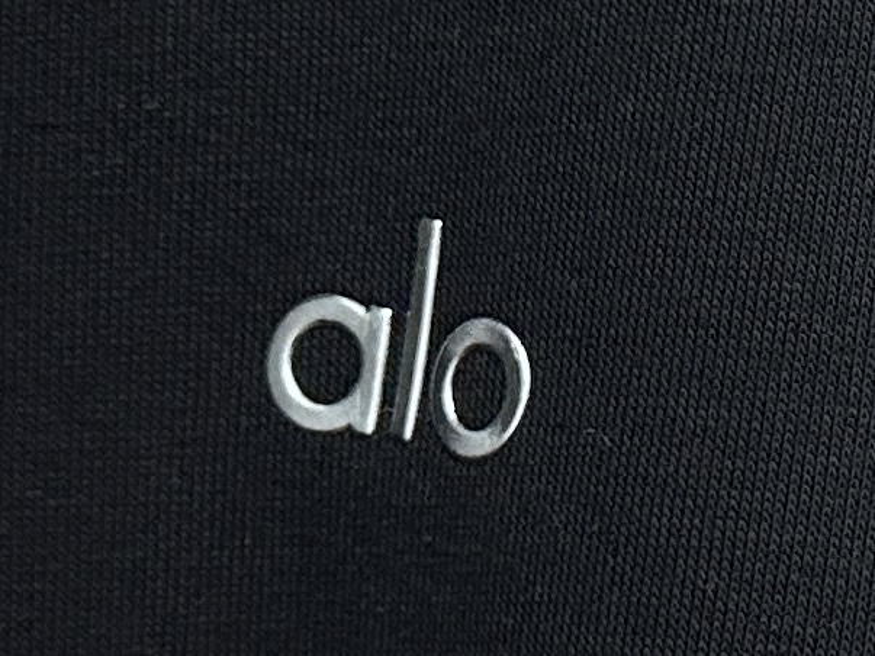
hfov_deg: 71.6
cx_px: 438
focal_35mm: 24
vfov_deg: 56.8
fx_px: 607
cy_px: 328
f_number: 1.78
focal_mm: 6.86
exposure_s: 1/100
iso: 160
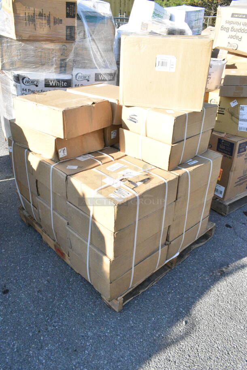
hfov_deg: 48.0
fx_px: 277
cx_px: 124
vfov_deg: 67.3
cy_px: 185
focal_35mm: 27
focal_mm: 18
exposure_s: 1/1000
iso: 6400
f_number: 16
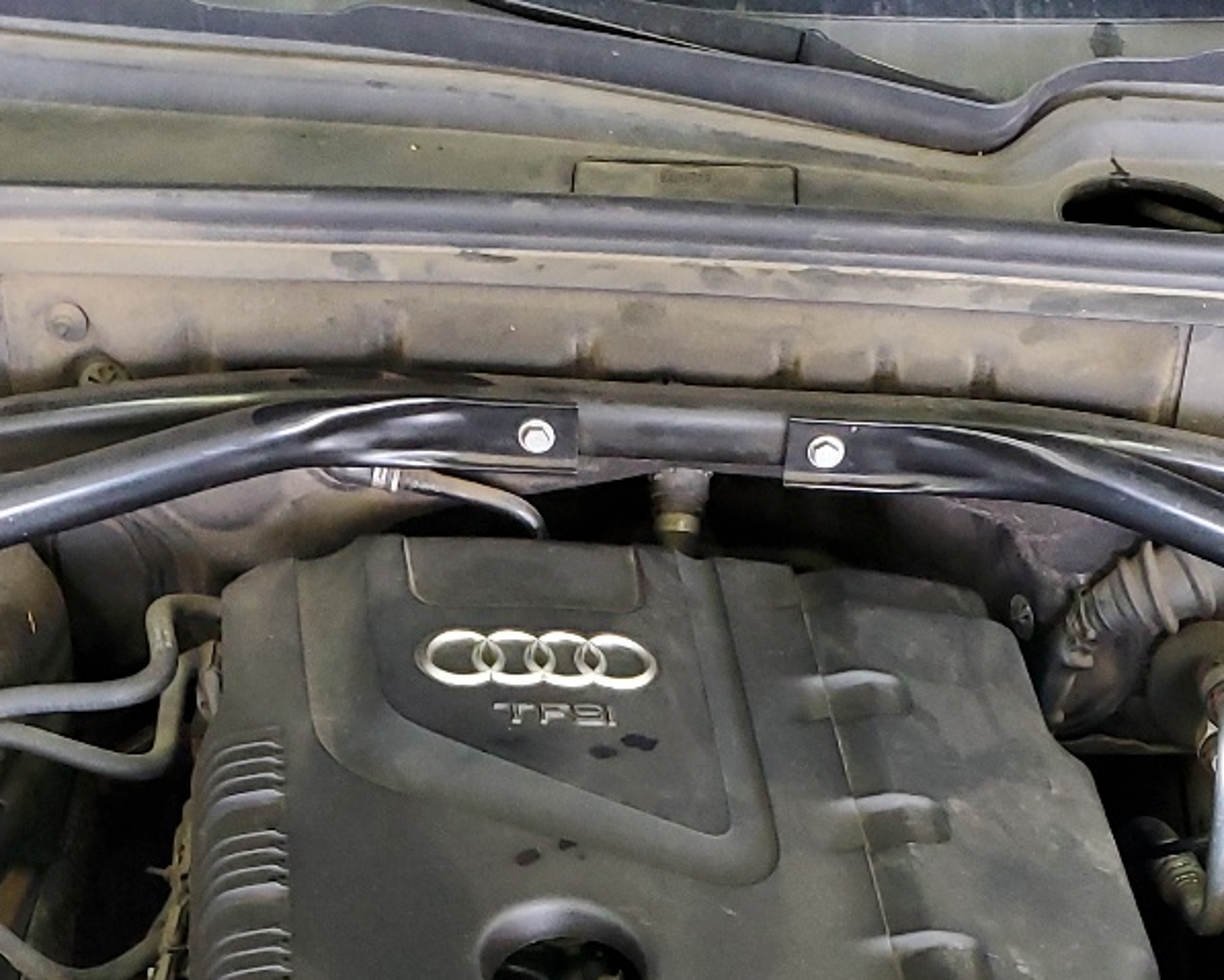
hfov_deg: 27.9
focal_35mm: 68
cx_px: 611
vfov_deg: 21.3
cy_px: 1085
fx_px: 2464
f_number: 1.5
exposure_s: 1/60.2
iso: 221
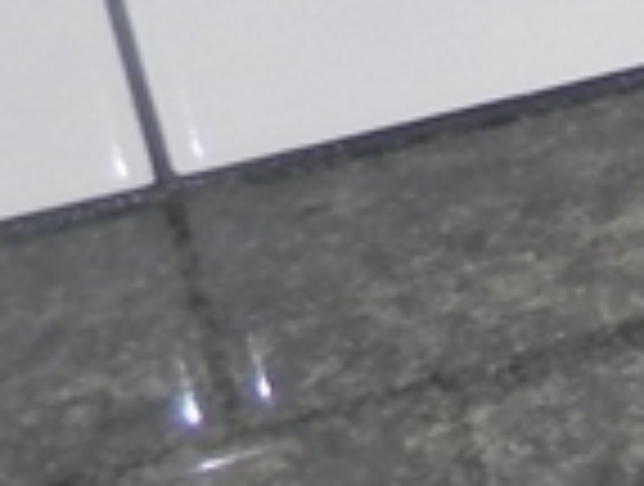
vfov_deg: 7.4
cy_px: -32
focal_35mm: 200
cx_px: 2252
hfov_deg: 7.8
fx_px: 3730
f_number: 3.5
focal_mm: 5
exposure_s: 1/30
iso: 183
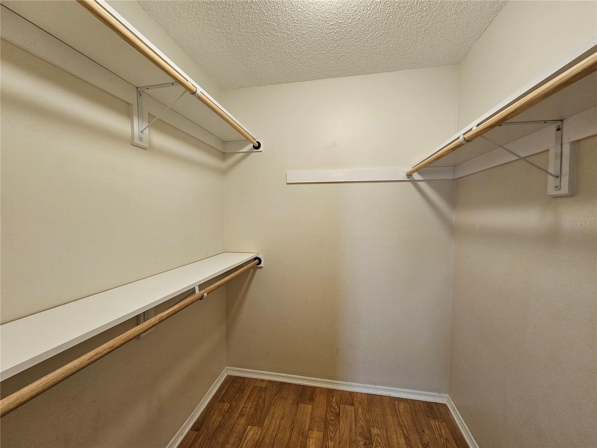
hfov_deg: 106.2
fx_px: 224
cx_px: 298
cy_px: 224
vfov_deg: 89.9
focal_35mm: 13
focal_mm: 2.2
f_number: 2.2
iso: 250
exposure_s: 1/60
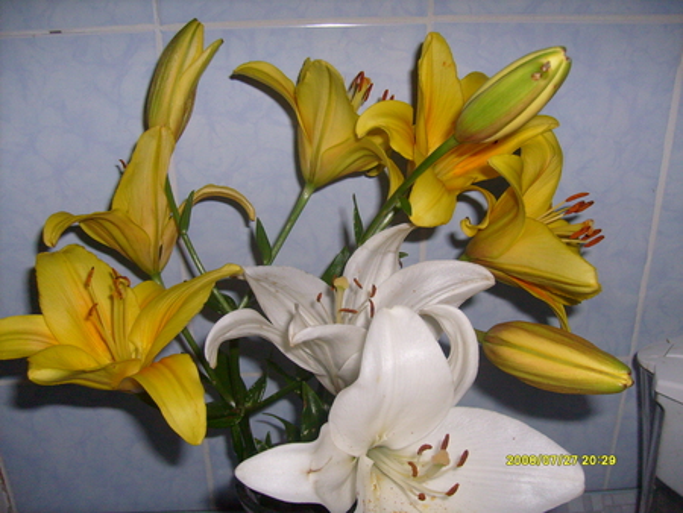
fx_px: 691
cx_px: 342
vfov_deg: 40.7
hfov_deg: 52.6
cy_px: 256
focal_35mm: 35
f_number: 2.8
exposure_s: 1/45
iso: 100
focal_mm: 5.8
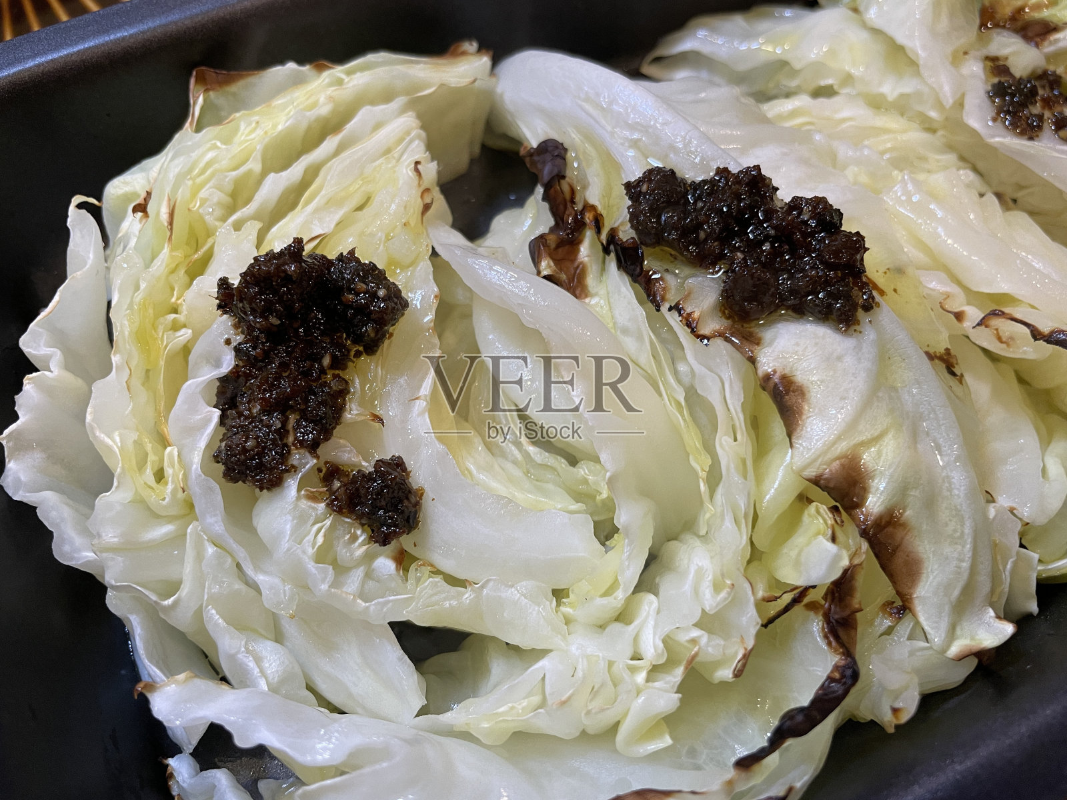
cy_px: 400
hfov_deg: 67.3
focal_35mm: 26
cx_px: 534
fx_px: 801
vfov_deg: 53.1
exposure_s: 1/50
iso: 100
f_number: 1.6
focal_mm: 4.2
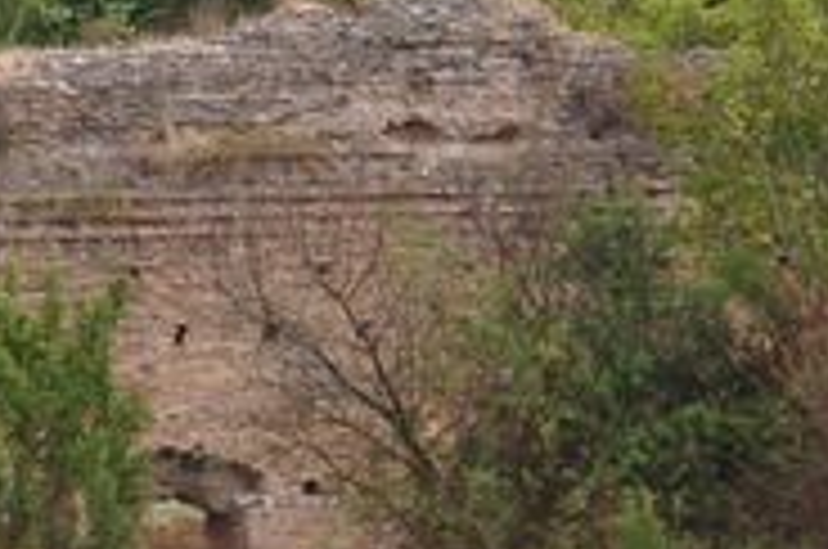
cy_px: -742
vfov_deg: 1.6
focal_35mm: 879
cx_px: -1215
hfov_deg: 2.3
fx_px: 20177
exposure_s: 1/200
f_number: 10
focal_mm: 105
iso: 200
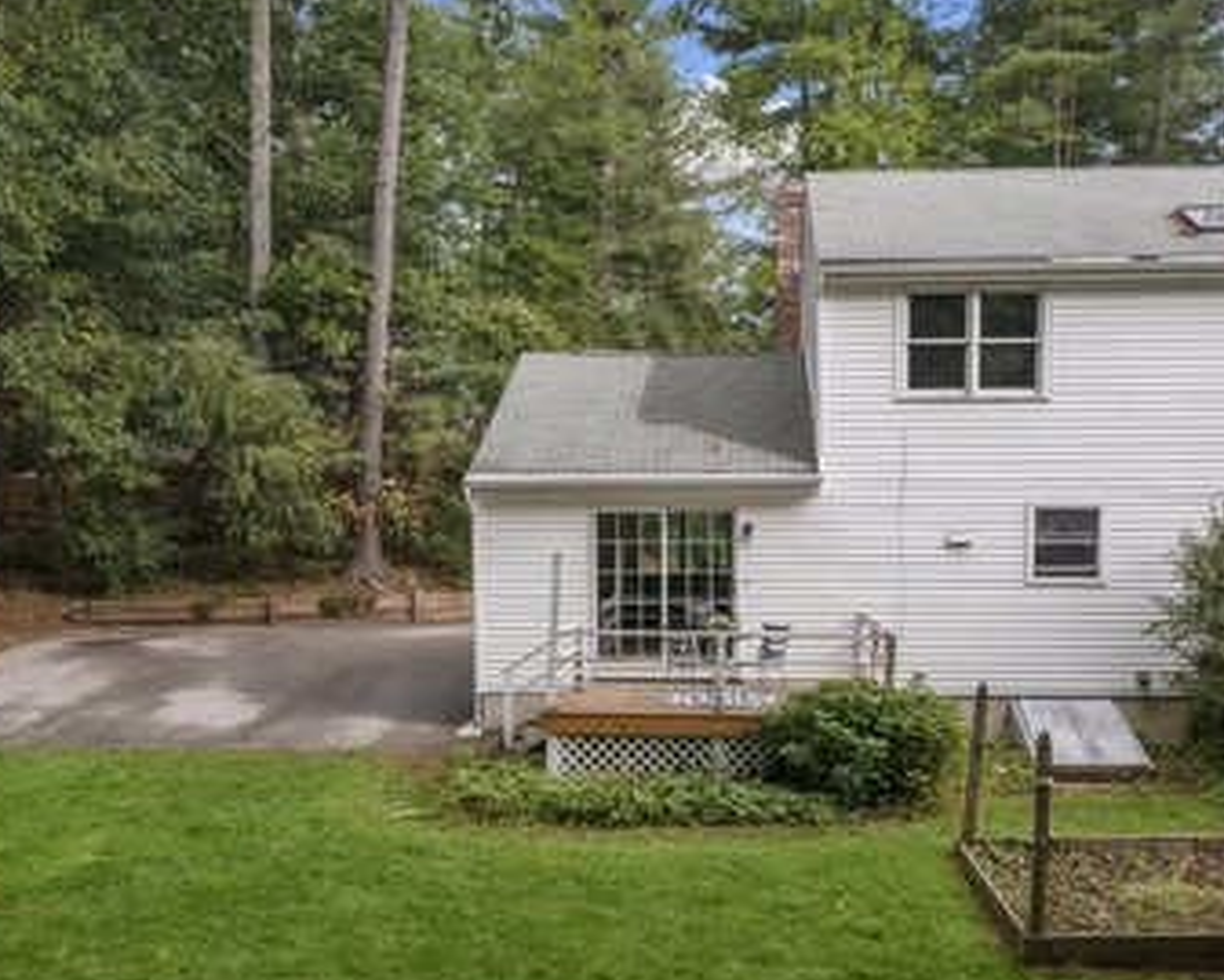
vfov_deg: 43.4
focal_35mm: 34
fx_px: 1232
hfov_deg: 52.7
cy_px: 510
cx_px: 679
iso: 200
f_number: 5
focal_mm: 10.26
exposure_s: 1/60
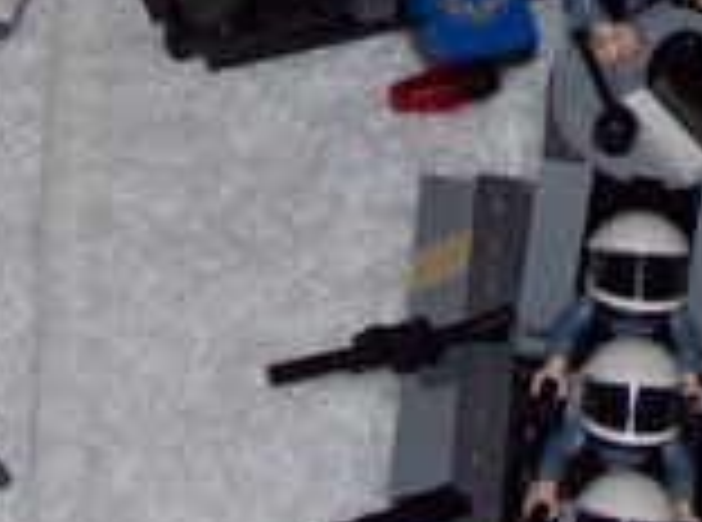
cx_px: 616
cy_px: -223
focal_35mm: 288
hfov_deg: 6.9
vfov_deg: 5.1
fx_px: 5823
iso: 80
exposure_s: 1/84.5
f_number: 3.4
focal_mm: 9.4
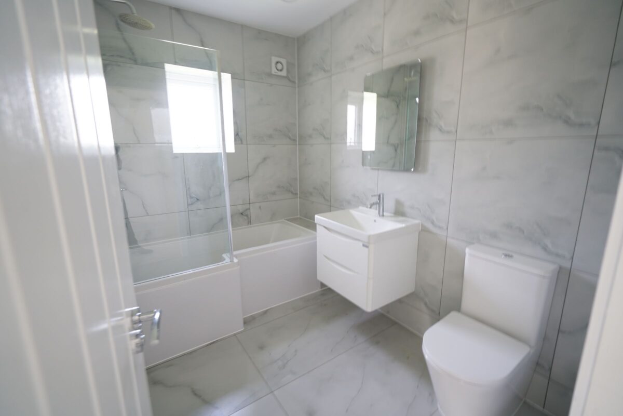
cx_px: 312
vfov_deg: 73.8
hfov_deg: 96.7
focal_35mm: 16
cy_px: 208
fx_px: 277
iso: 400
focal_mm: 16
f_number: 4
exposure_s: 1/13
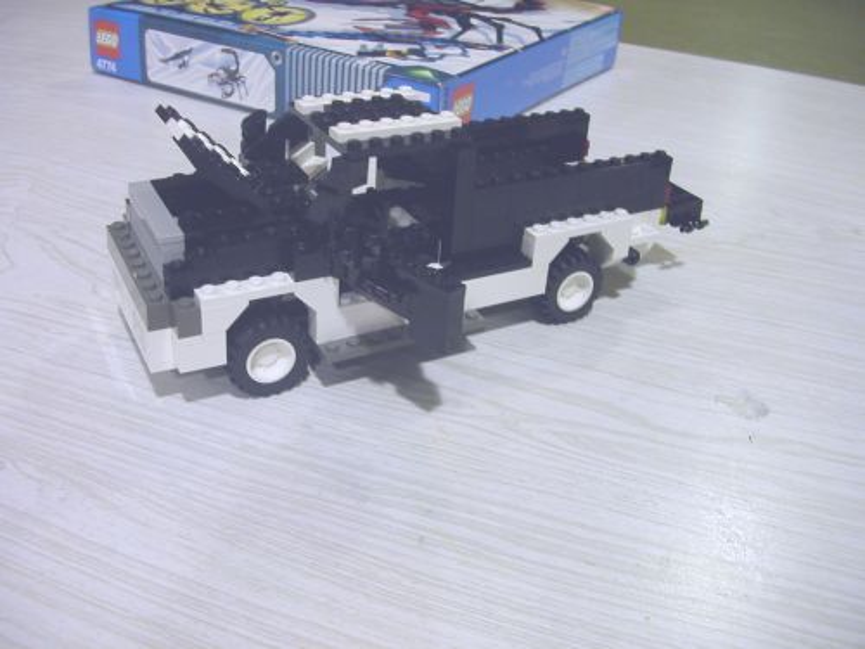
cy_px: 324
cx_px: 432
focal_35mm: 37
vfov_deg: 38.7
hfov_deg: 50.1
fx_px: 925
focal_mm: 5.6
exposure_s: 1/13.8
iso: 100
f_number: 2.7
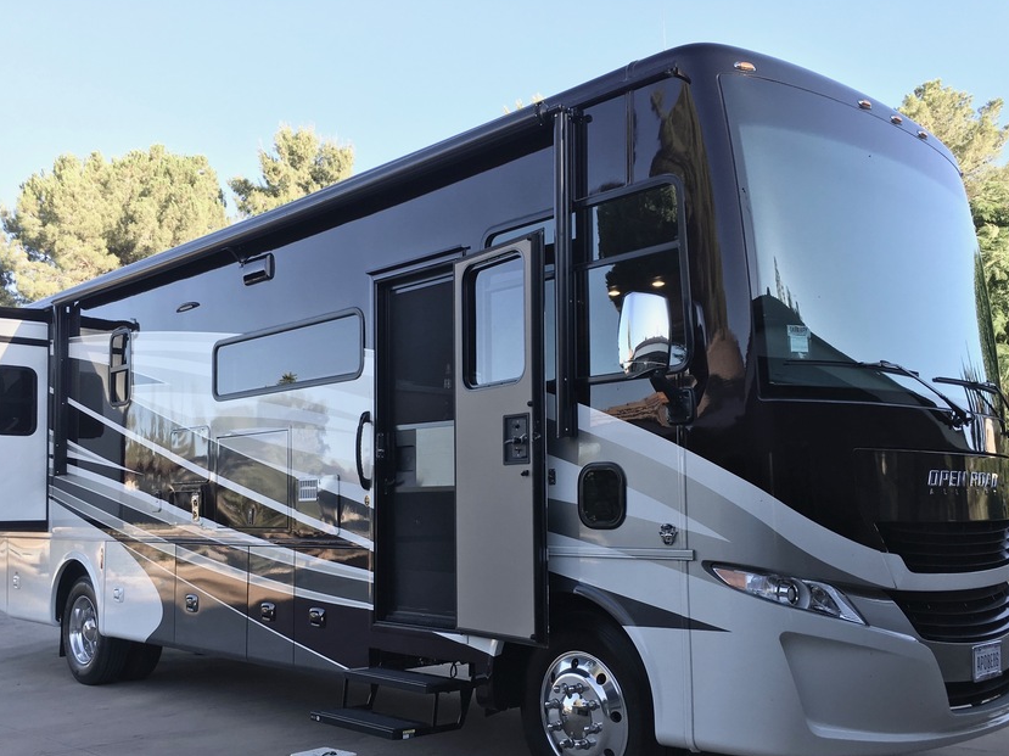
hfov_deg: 52.6
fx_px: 1020
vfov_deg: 40.5
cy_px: 446
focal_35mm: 35
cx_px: 466
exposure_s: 1/284
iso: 25
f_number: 2.2
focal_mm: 4.15
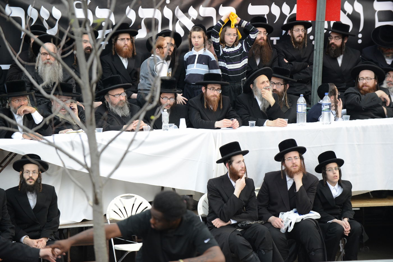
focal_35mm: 190
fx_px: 2074
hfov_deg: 10.8
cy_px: 131
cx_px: 196
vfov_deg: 7.2
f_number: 5
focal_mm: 190
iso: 1250
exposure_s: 1/400
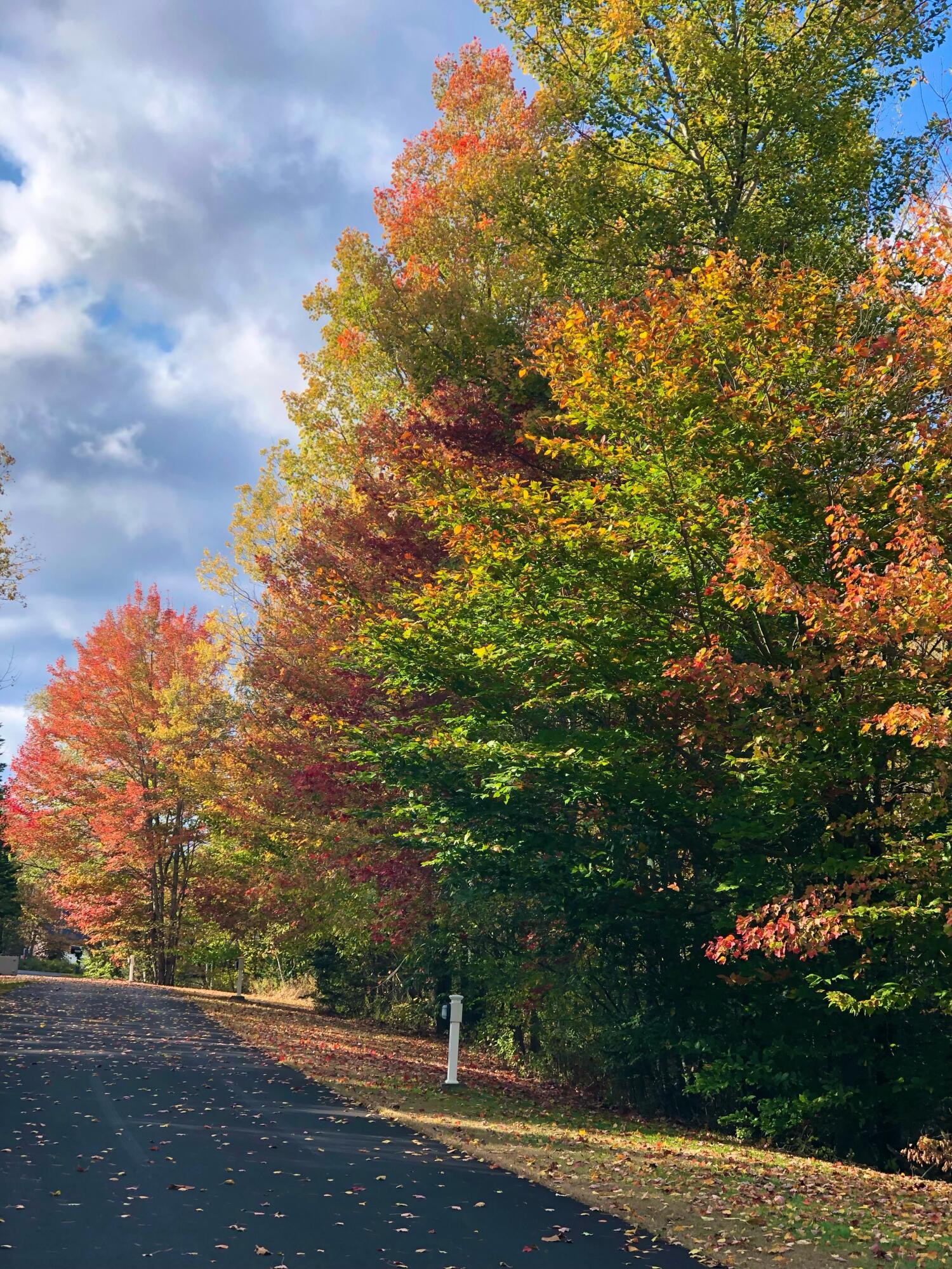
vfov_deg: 33.8
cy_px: 634
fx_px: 2090
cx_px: 476
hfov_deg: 25.7
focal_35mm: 57
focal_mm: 6.6
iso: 20
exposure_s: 1/262
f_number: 2.8
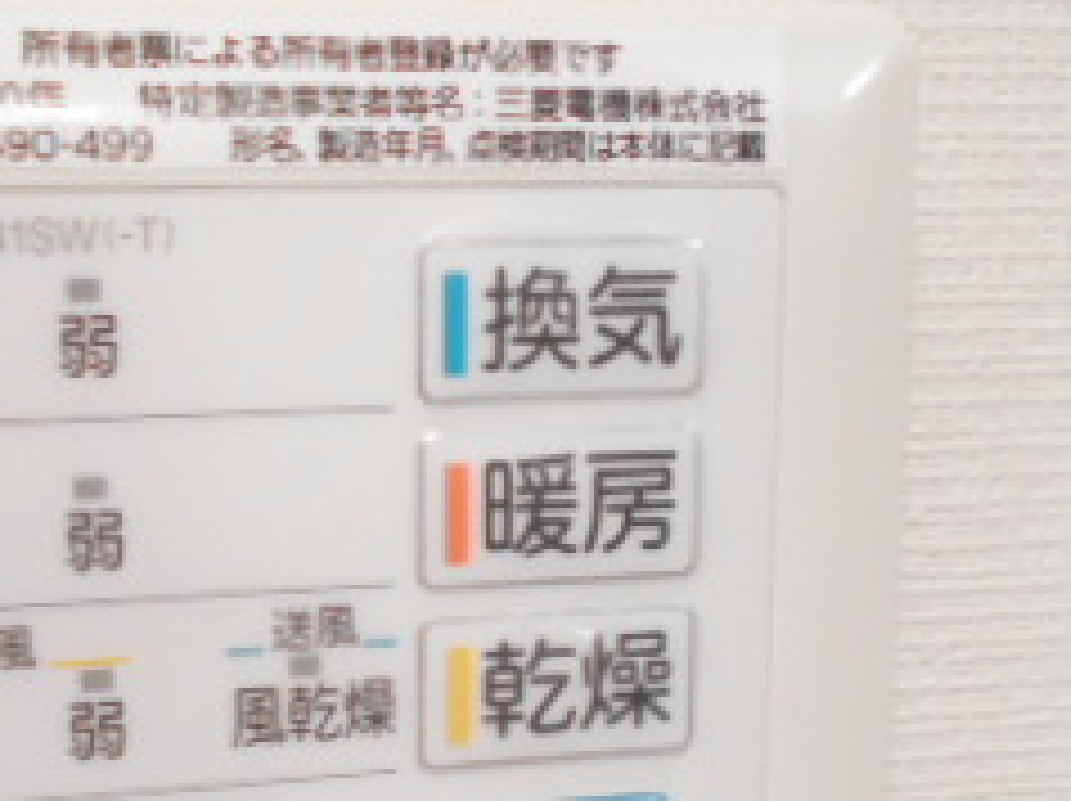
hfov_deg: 27.5
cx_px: 288
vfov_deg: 20.4
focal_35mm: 70
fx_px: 2164
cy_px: 765
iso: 280
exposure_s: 1/30
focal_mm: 4.6
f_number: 3.2
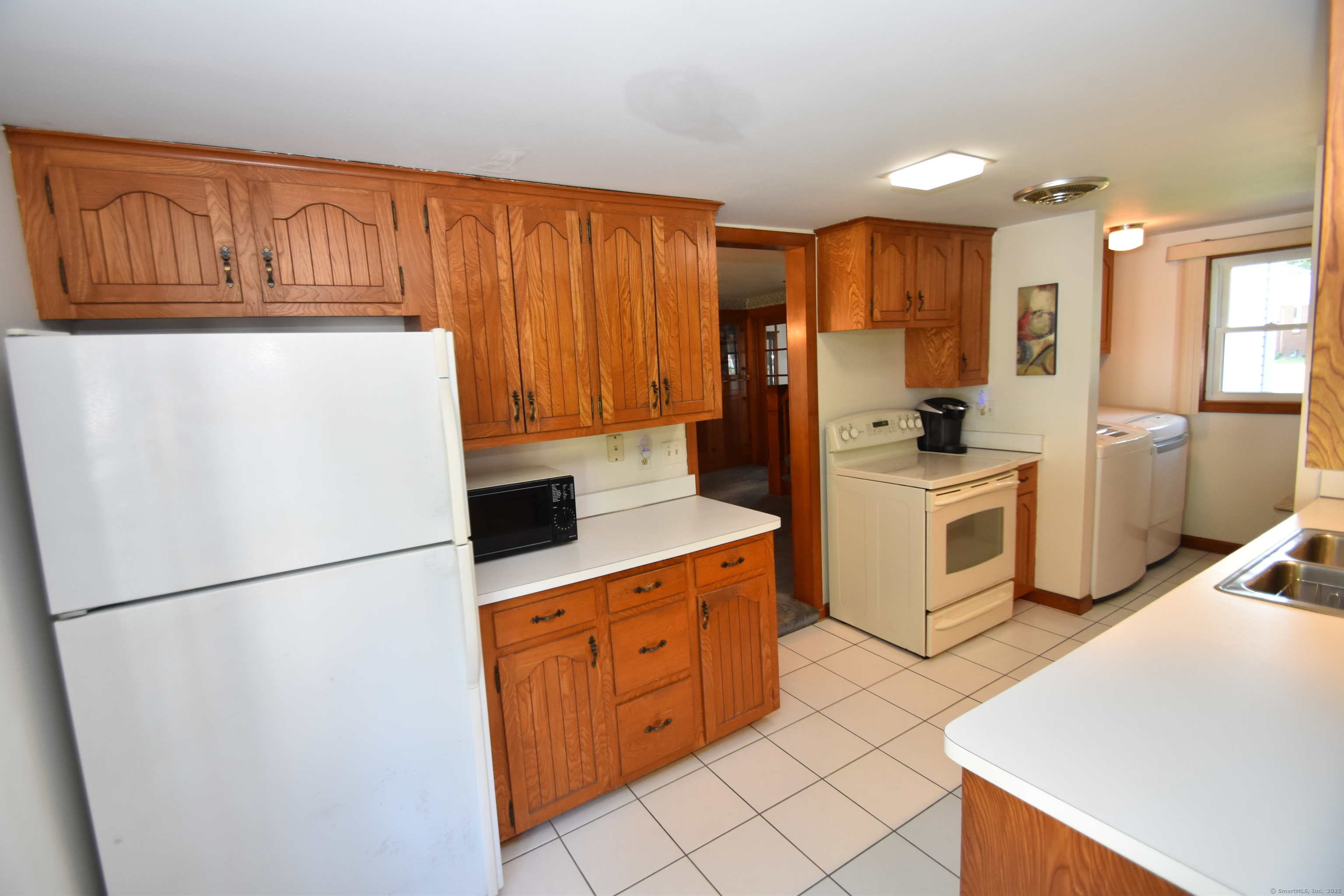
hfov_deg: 100.4
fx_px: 560
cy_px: 448
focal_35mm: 15
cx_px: 672
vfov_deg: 77.3
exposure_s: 1/60
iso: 800
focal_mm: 10
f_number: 4
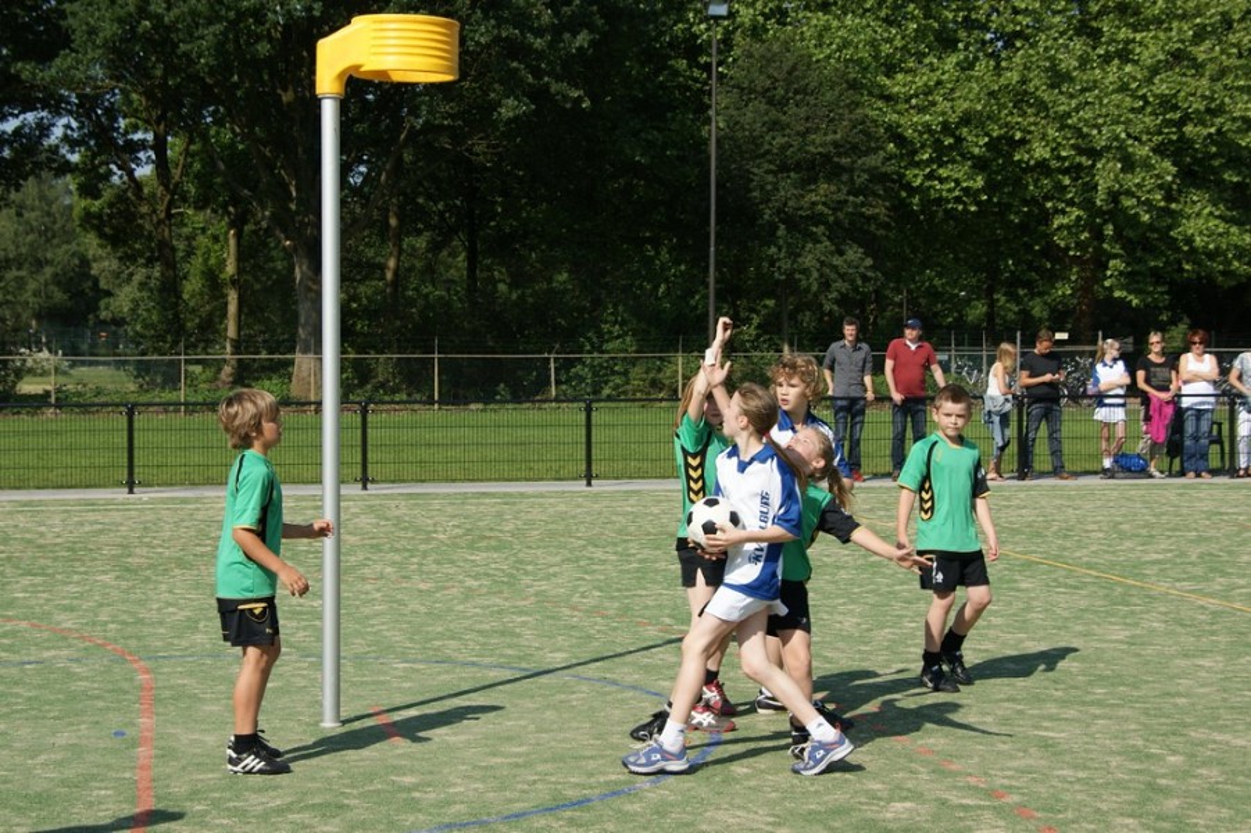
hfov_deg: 37.9
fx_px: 1824
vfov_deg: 25.7
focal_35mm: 52
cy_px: 416
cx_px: 626
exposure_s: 1/500
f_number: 6.3
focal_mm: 35
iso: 100
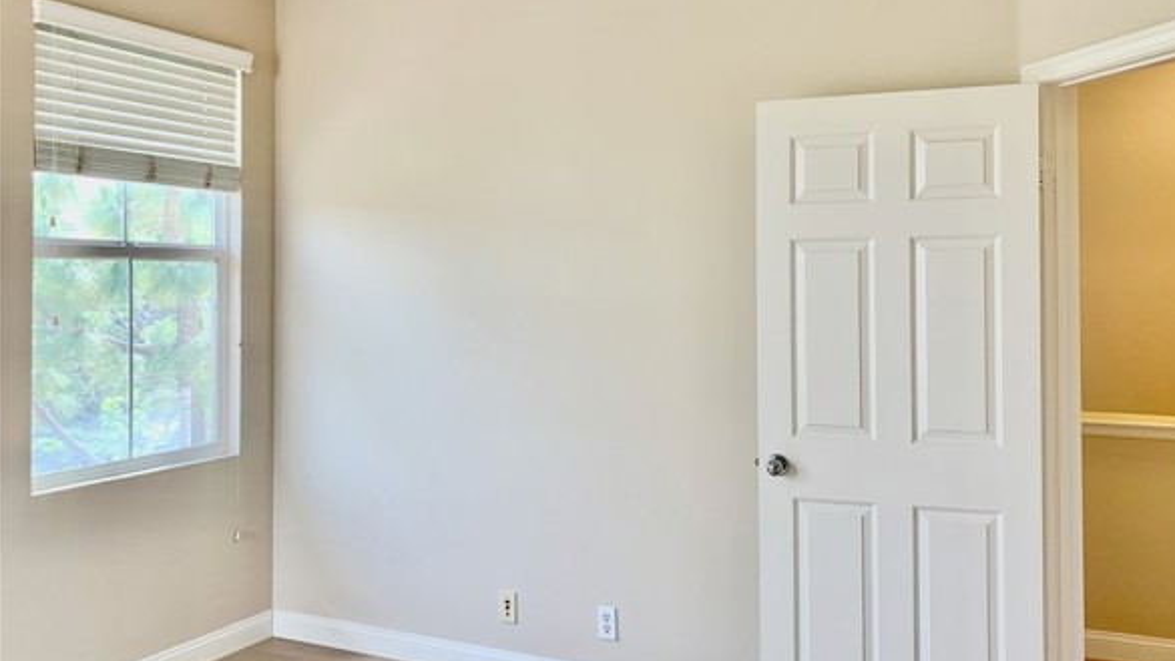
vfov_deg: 37.7
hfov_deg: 62.5
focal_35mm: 31
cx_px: 641
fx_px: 966
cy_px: 279
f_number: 1.8
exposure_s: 1/121
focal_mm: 4.25
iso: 64
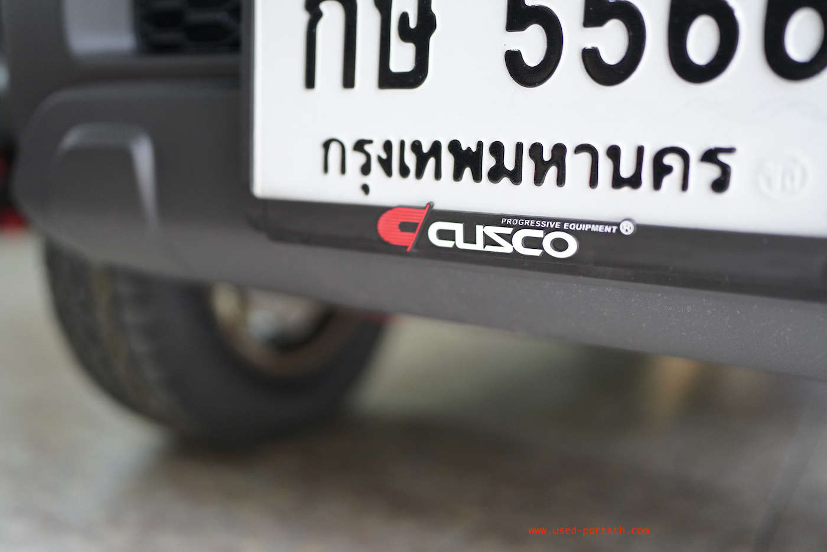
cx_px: 414
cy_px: 276
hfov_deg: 54.4
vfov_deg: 37.9
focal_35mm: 35
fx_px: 804
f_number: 1.4
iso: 1600
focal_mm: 35
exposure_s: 1/1600
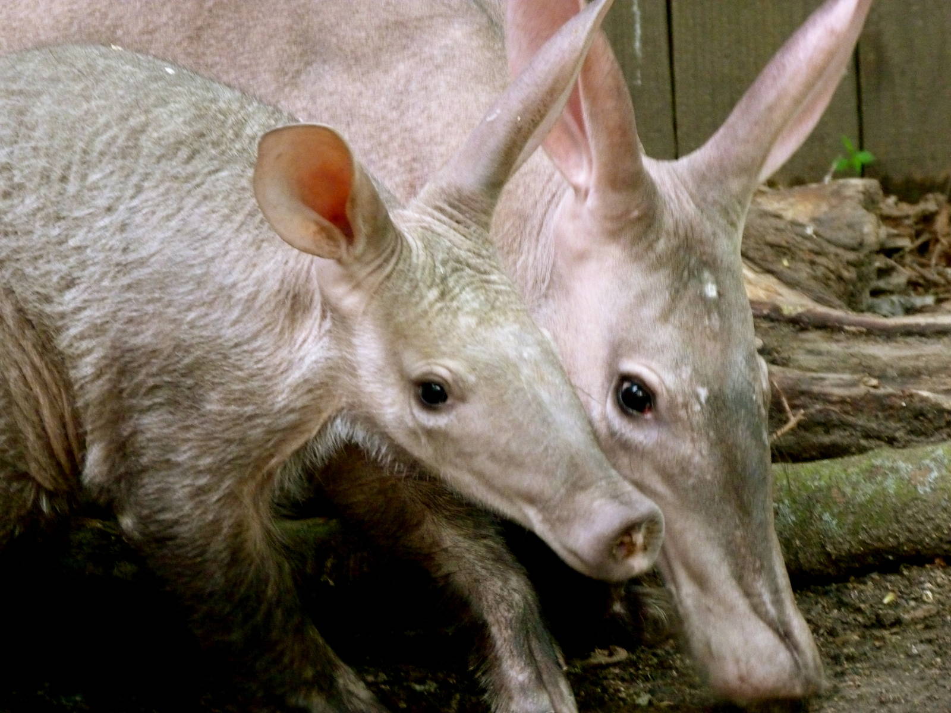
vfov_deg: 7.2
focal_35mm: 205
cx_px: 476
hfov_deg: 9.7
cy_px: 356
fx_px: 5632
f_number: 3.9
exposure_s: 1/125
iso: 800
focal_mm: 36.9
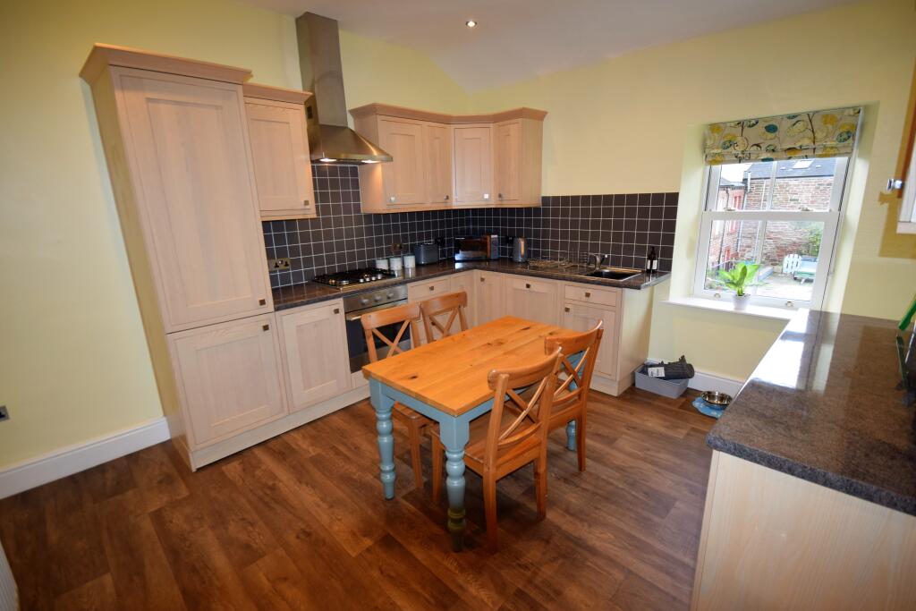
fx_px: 382
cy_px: 306
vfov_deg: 77.3
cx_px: 458
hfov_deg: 100.4
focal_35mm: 15
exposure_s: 1/80
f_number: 4.5
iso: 800
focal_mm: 10
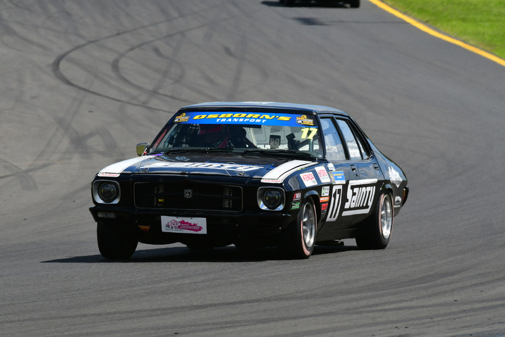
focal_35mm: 600
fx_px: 8419
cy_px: 168
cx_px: 252
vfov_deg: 2.3
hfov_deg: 3.4
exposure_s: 1/500
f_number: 13
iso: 400
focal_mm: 400
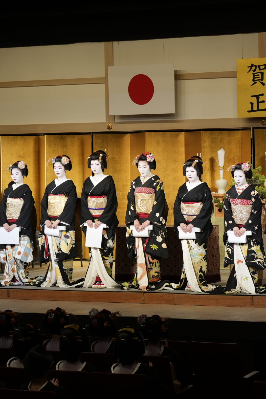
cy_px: 190
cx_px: 198
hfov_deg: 12.3
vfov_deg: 18.4
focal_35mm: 111
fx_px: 1231
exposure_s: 1/125
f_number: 4.5
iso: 250
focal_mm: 70
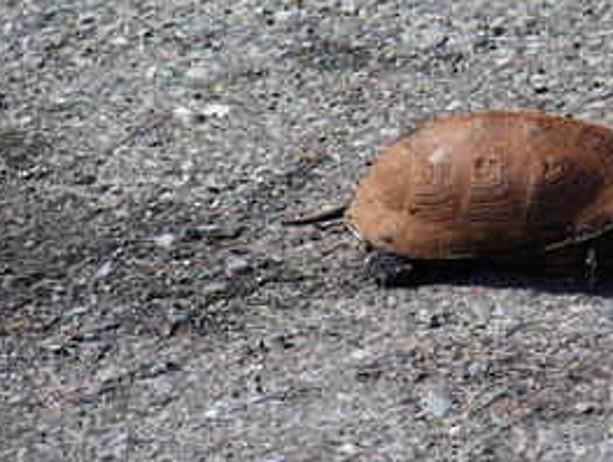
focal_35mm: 513
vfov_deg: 2.9
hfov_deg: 3.9
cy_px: 131
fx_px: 9097
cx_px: 510
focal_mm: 64.3
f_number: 4
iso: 100
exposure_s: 1/640
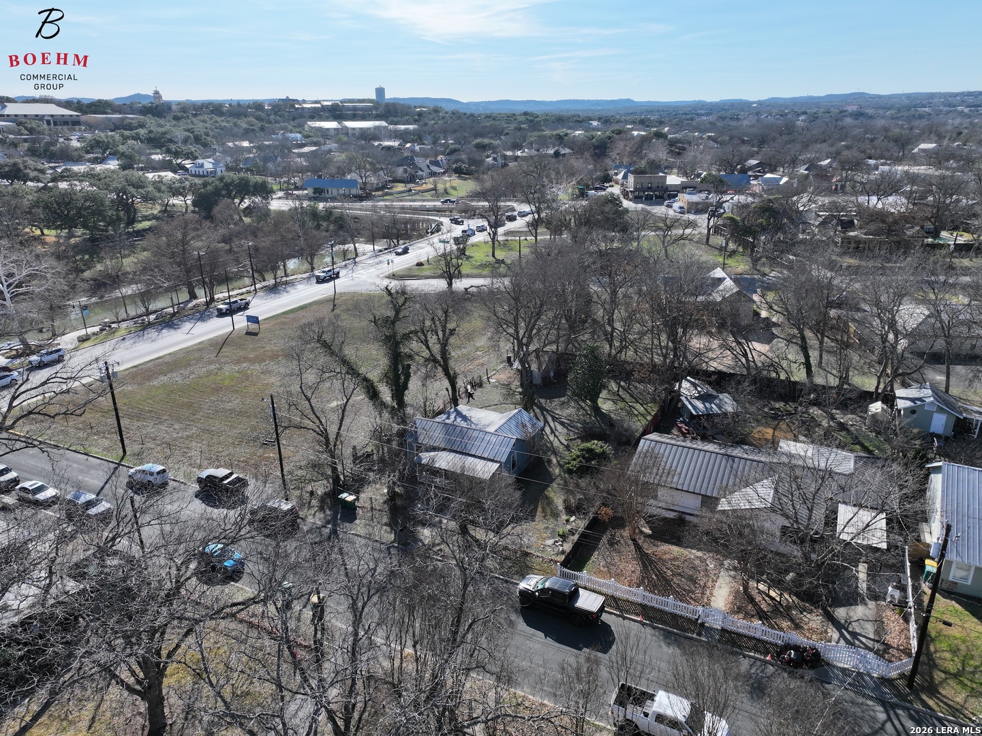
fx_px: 681
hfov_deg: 71.6
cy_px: 368
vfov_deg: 56.8
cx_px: 491
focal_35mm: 24
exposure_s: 1/4000
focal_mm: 12.29
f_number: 2.8
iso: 380
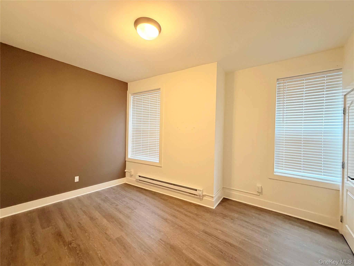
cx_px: 177
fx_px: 143
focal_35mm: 14
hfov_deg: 102.1
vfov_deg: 85.7
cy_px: 133
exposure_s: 1/60
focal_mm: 2.22
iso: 320
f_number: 2.2
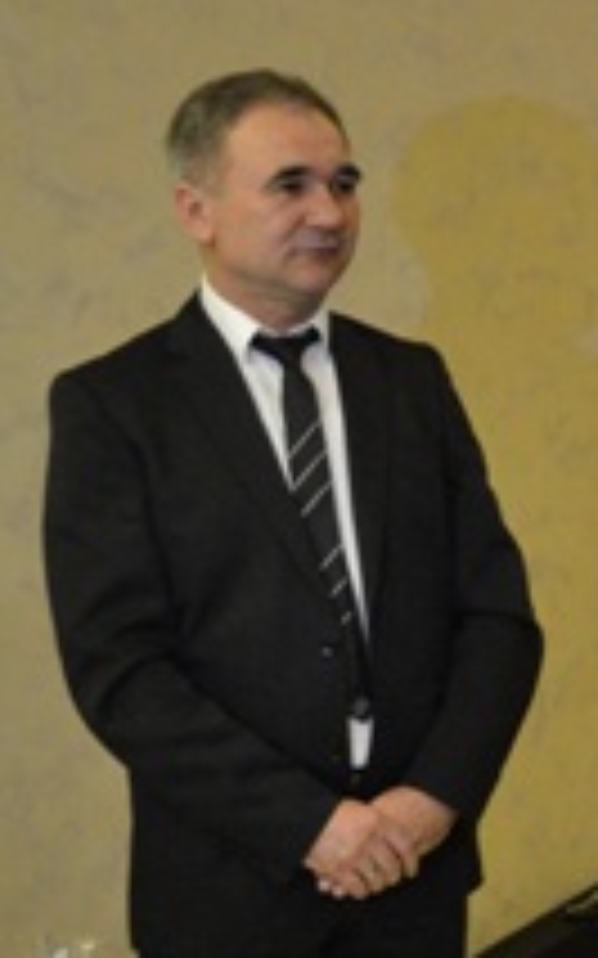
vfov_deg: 22.4
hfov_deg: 12.3
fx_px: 2401
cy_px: 704
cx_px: 1254
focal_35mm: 92
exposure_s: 1/60
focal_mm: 20
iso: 2800
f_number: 3.8
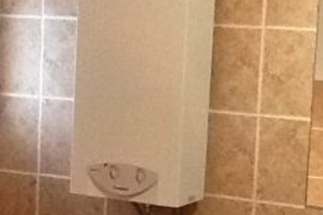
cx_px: 165
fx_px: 1102
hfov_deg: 16.7
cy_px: 188
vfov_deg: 11.1
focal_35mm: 123
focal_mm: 2.03
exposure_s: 1/30
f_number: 2.4
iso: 250
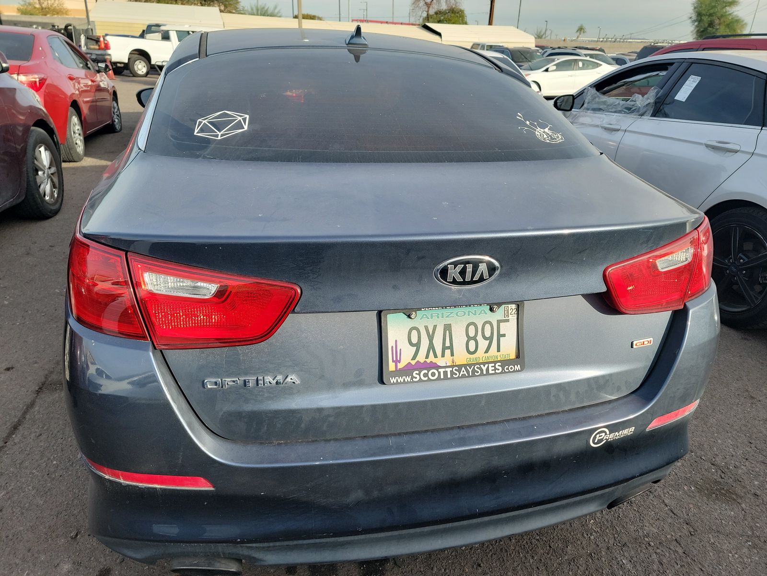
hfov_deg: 71.6
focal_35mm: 24
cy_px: 288
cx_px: 384
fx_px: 532
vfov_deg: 56.8
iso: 50
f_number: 1.8
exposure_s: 1/293
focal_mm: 6.7
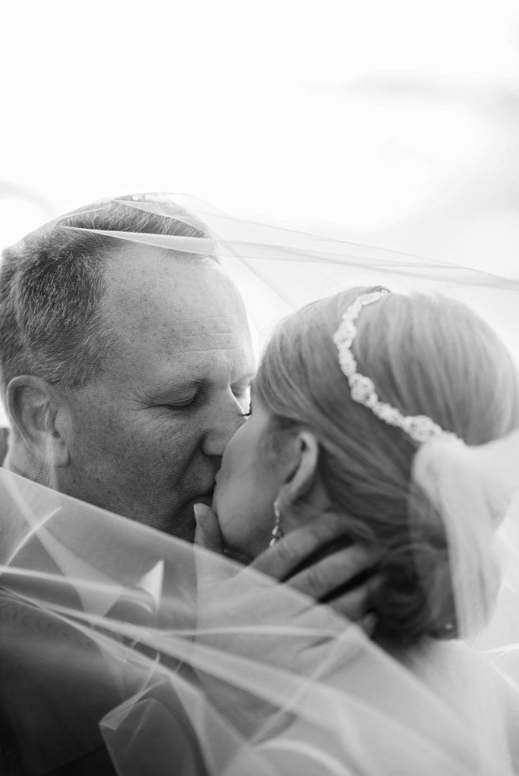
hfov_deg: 16.1
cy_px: 388
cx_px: 260
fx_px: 1836
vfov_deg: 23.9
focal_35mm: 85
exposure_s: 1/800
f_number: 1.8
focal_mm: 85
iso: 200
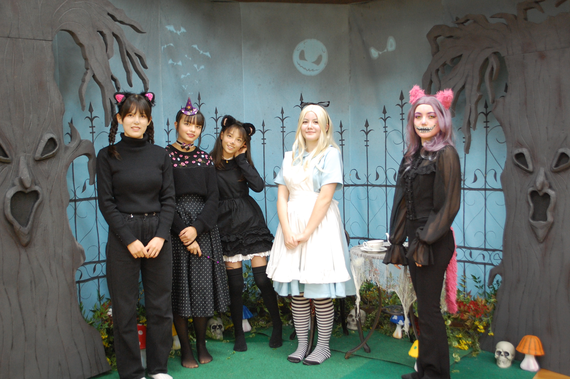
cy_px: 190
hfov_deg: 49.6
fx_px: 617
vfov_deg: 34.1
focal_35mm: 39
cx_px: 285
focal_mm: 26
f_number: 4.5
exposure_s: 1/10
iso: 800
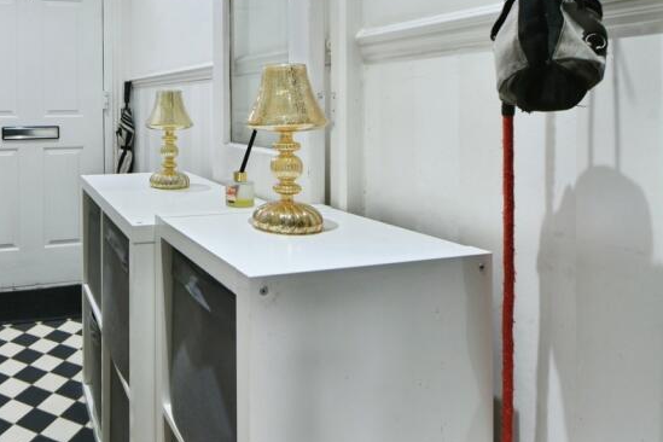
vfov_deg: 45.2
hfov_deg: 59.2
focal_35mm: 28
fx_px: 516
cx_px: 112
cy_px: 126
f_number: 8
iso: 560
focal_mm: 15
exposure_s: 1/15
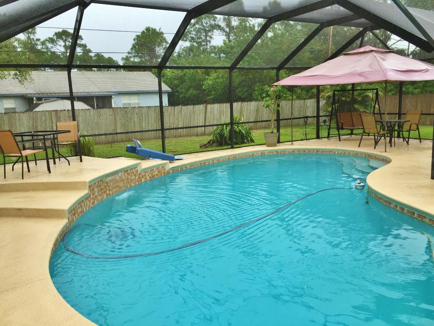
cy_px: 163
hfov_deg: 61.7
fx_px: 364
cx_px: 217
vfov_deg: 48.2
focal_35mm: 29
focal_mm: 4.15
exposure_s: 1/129
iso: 32
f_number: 2.2
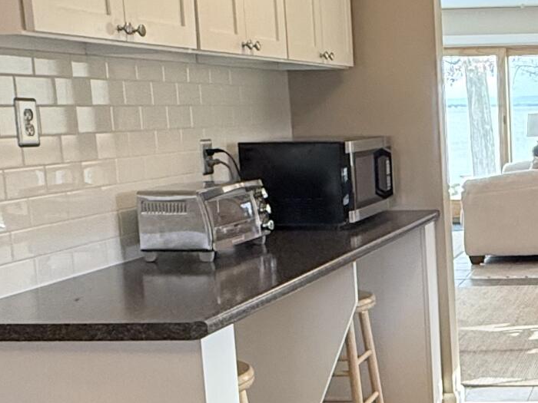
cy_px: 236
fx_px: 933
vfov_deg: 24.4
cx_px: 623
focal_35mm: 60
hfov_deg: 28.5
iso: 250
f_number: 2.2
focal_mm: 2.22
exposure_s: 1/120
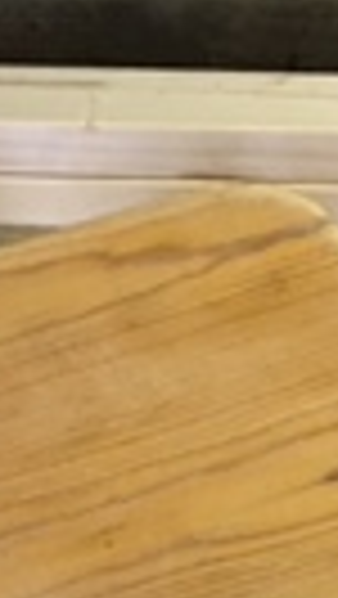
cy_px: 1061
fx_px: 2417
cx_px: 50
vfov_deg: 12.9
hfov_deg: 8.0
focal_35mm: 152
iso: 125
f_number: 2.2
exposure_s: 1/33
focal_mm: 4.15
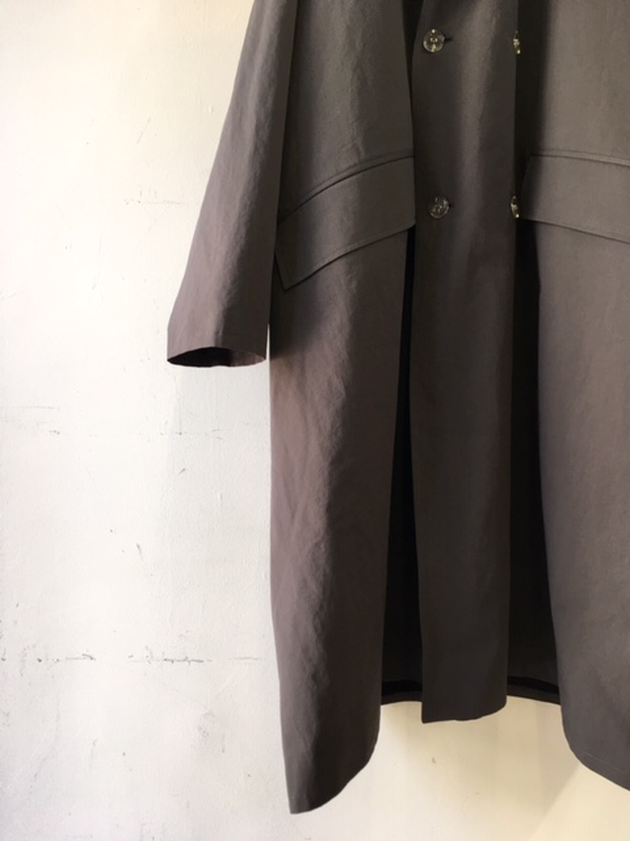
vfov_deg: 61.7
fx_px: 704
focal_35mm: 29
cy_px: 420
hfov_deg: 48.2
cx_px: 315
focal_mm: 4.15
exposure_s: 1/33
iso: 50
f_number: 2.2
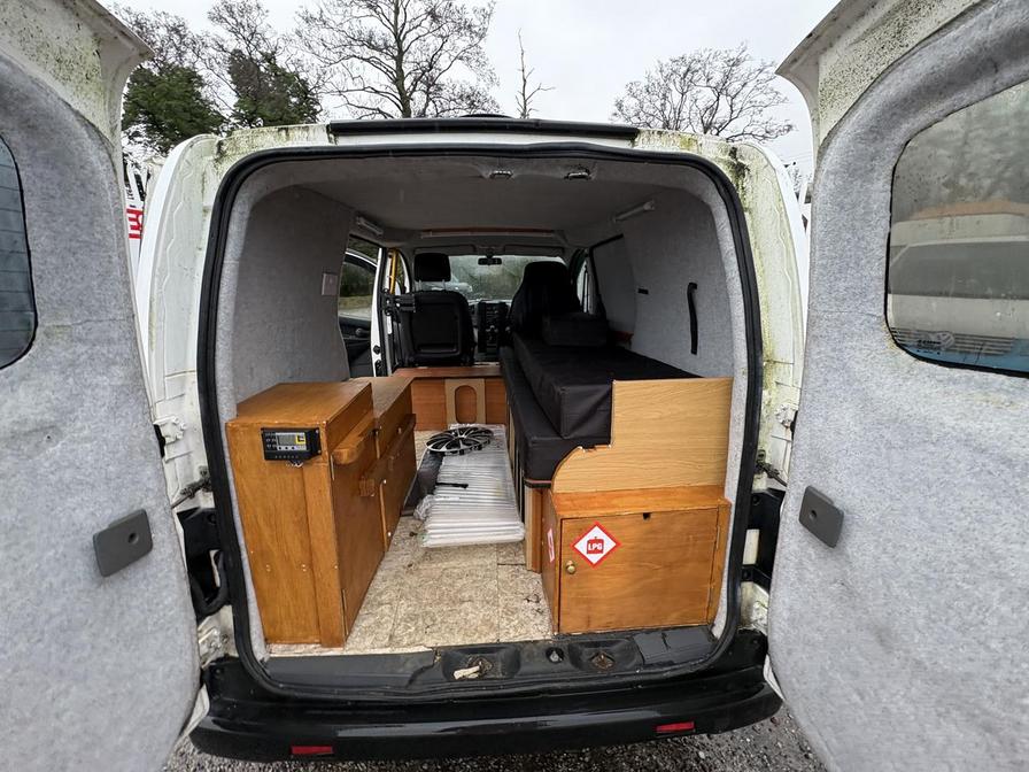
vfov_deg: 85.7
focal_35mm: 14
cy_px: 386
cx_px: 514
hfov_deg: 102.1
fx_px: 416
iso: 125
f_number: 2.2
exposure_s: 1/99
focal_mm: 2.22
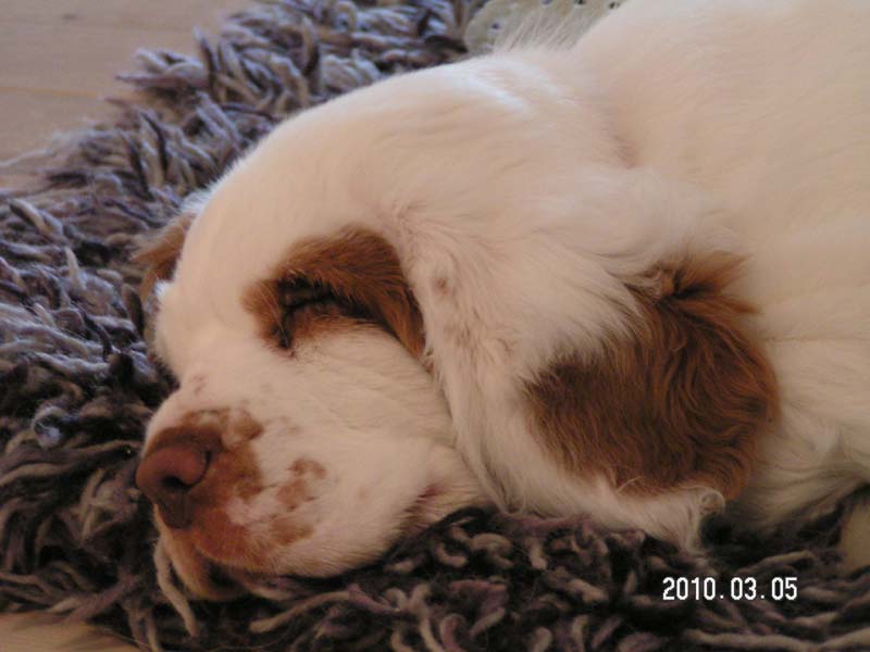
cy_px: 326
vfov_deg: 9.1
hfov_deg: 12.0
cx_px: 435
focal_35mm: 164
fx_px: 4122
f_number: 3.5
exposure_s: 1/4
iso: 200
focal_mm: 25.1
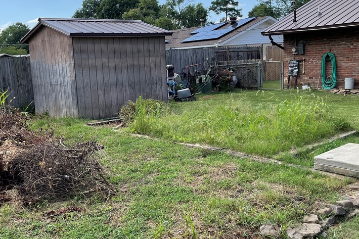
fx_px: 389
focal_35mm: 39
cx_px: 167
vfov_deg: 34.2
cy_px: 112
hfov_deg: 49.5
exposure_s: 1/1575
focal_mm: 4.2
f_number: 1.6
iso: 32
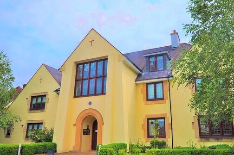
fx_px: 162
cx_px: 140
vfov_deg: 51.1
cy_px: 87
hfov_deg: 70.8
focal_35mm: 25
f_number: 10
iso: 200
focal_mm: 12
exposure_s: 1/400
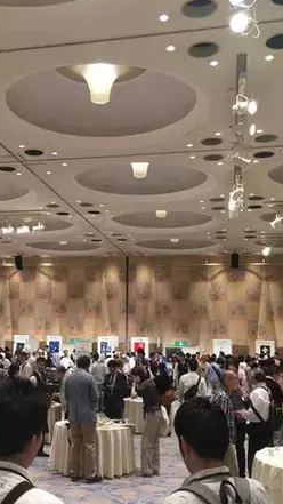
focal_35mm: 43
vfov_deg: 47.4
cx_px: 88
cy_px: 249
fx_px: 574
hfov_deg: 27.5
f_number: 2.2
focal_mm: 4.15
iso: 32
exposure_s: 1/15
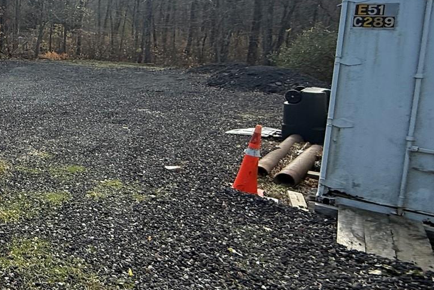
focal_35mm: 39
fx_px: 470
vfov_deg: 33.4
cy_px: 64
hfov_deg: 37.3
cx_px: -90
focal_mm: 2.22
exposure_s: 1/914
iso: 64
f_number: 2.2
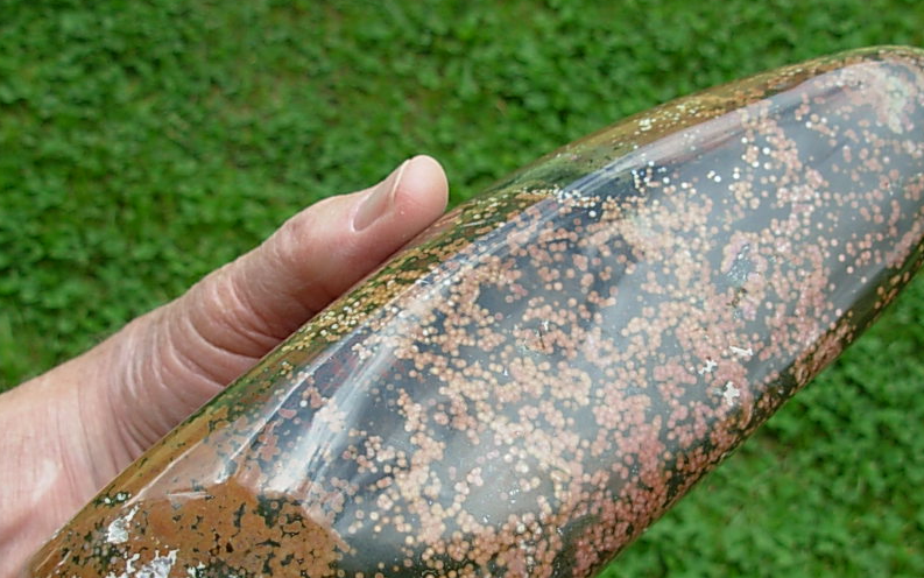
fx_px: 1310
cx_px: 516
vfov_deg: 24.7
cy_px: 421
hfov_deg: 38.8
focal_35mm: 52
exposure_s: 1/279
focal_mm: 6.3
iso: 50
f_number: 2.9
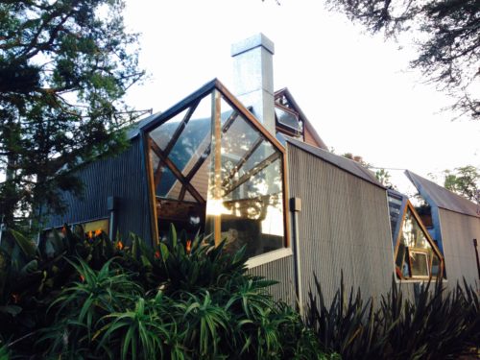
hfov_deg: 55.4
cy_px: 180
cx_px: 240
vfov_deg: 42.9
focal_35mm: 33
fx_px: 458
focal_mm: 4.12
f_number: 2.4
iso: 50
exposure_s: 1/40
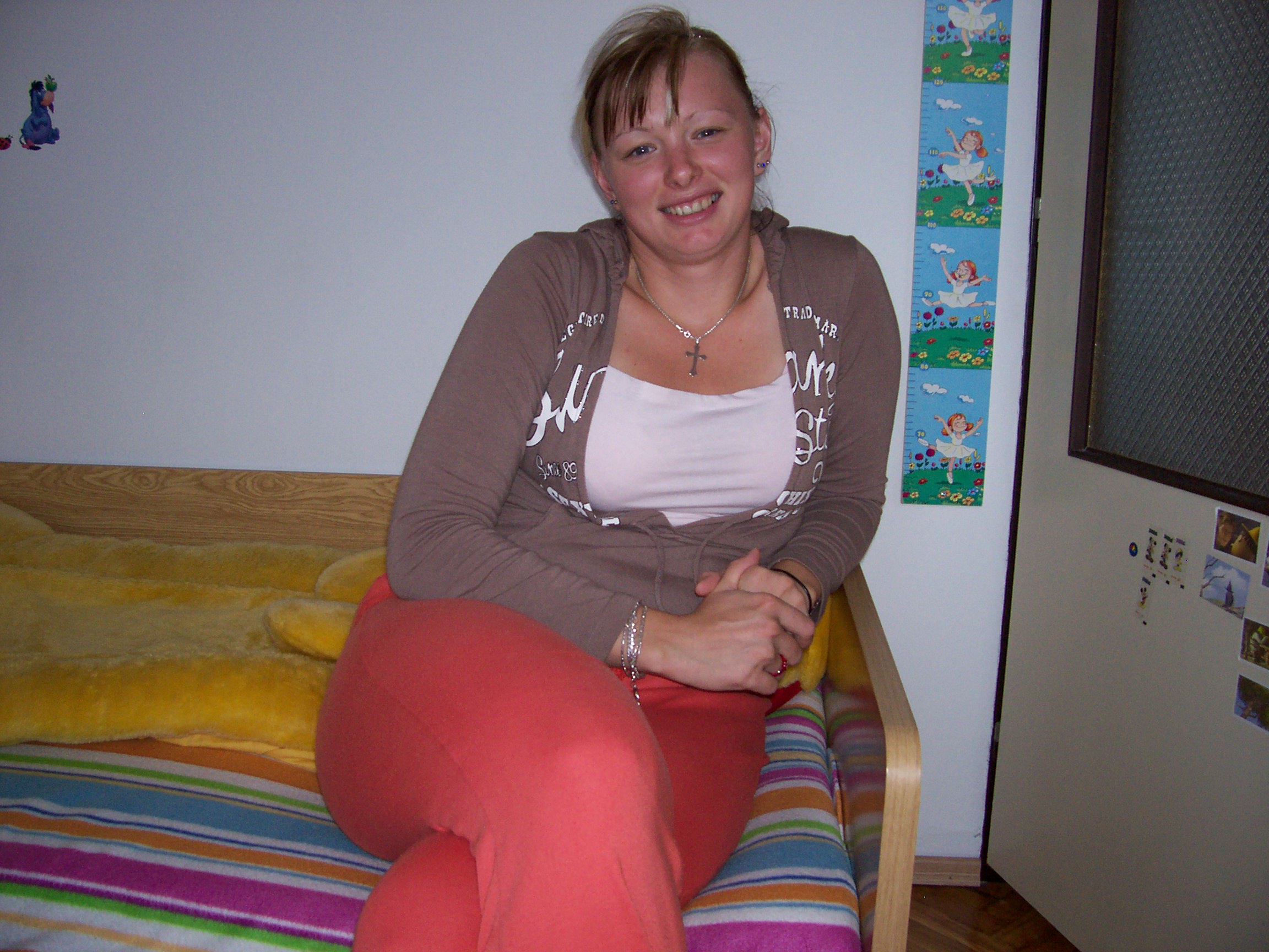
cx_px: 634
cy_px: 476
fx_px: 1246
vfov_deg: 41.8
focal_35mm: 34
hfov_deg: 54.0
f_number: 2.7
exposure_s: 1/112
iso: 140
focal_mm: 5.6
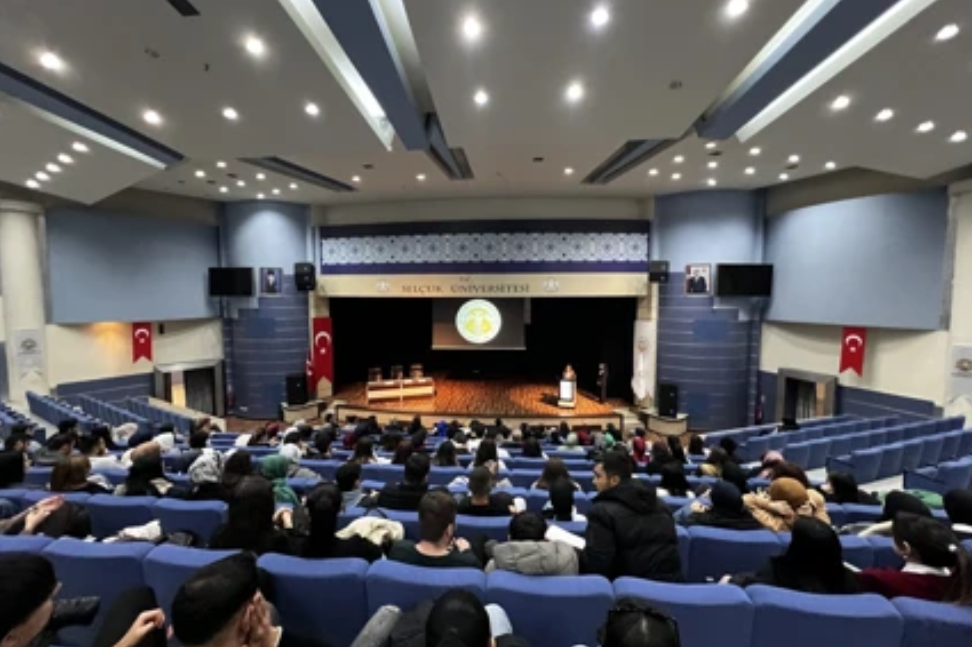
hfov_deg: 104.3
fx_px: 378
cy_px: 320
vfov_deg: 81.2
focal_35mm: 14
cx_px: 487
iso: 800
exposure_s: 1/50
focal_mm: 1.57
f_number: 1.8
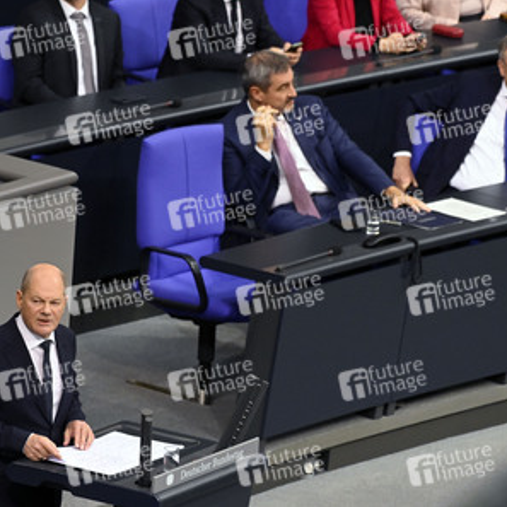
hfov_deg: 4.3
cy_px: 253
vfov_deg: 4.3
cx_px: 235
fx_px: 6827
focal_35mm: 412
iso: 10000
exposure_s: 1/500
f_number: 5.6
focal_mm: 320
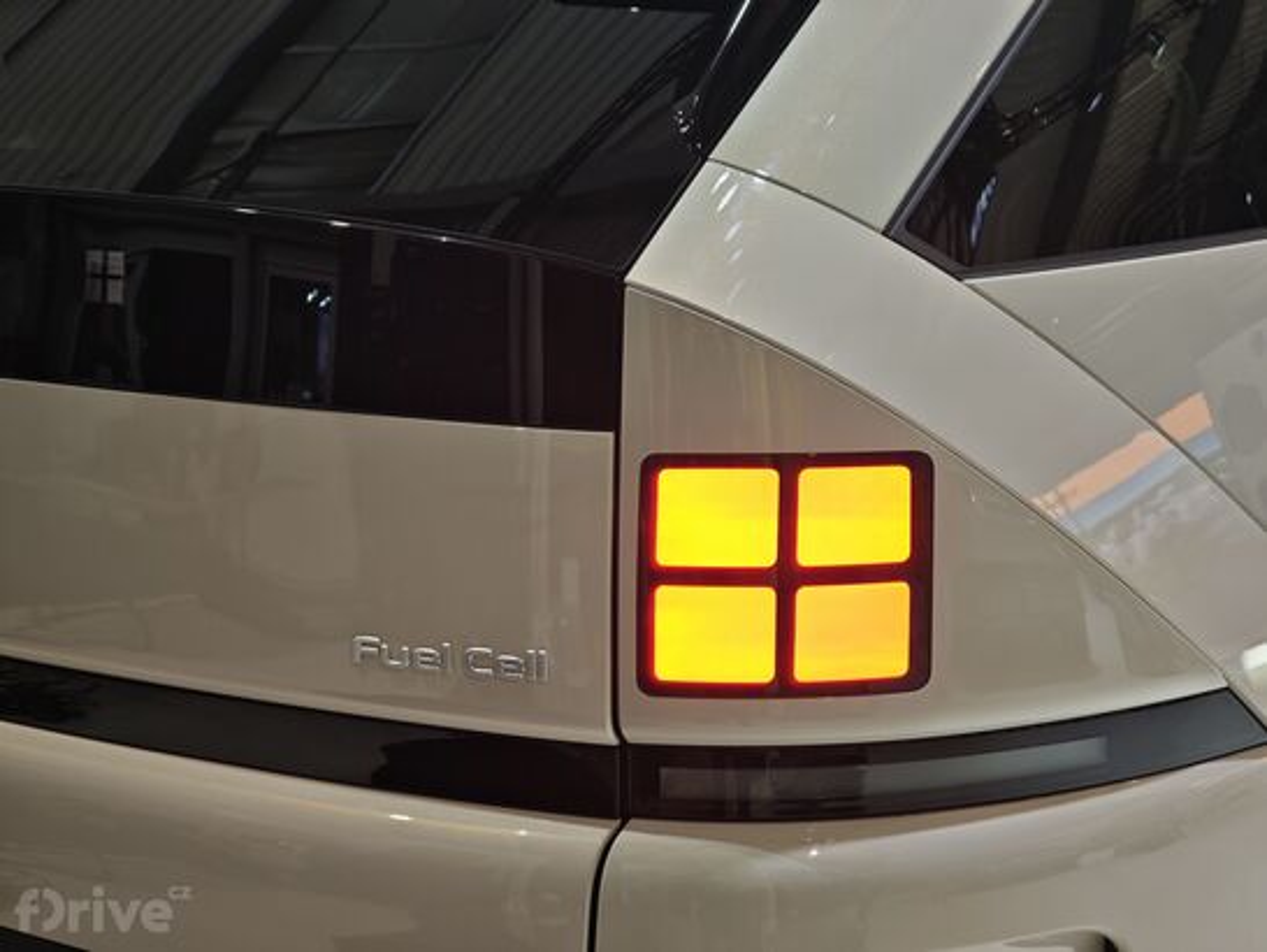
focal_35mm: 70
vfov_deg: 21.0
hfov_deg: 27.8
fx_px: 2563
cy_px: 476
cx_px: 634
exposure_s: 1/100
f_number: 1.8
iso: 100
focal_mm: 11.5
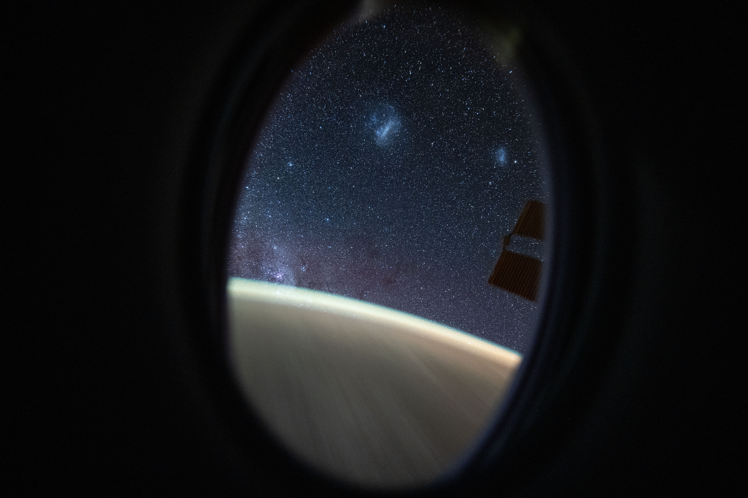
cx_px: 374
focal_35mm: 14
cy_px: 249
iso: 3200
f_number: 1.4
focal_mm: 14
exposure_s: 30
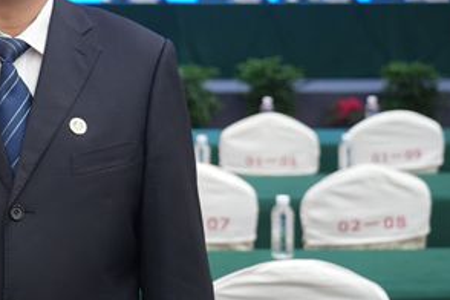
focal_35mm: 94
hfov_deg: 20.9
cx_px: -5
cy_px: 6
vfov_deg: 14.3
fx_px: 1175
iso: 3200
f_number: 4
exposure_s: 1/125
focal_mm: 46
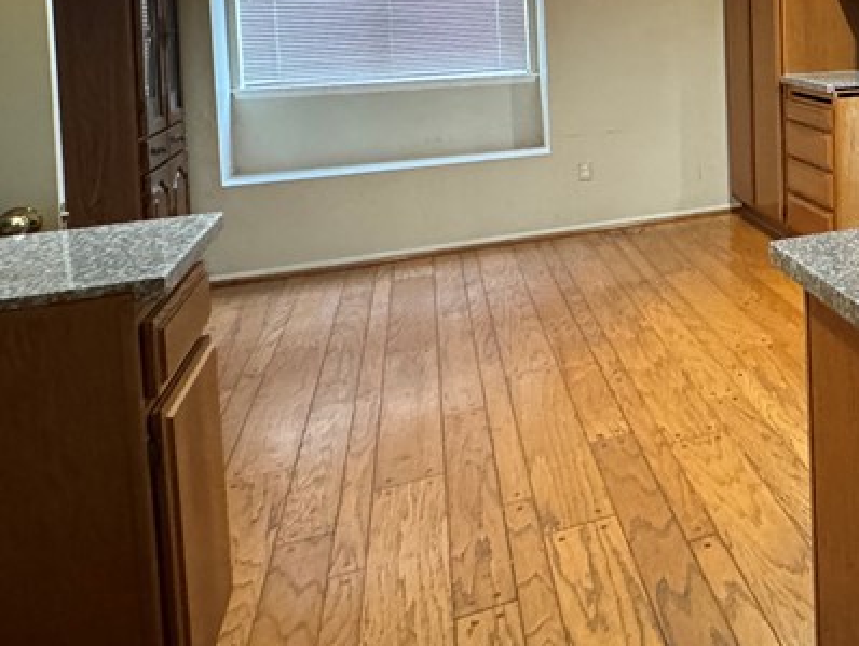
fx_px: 894
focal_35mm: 36
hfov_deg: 42.6
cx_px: 898
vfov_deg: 36.7
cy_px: 41
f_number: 2.2
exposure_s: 1/60
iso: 1000
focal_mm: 2.22
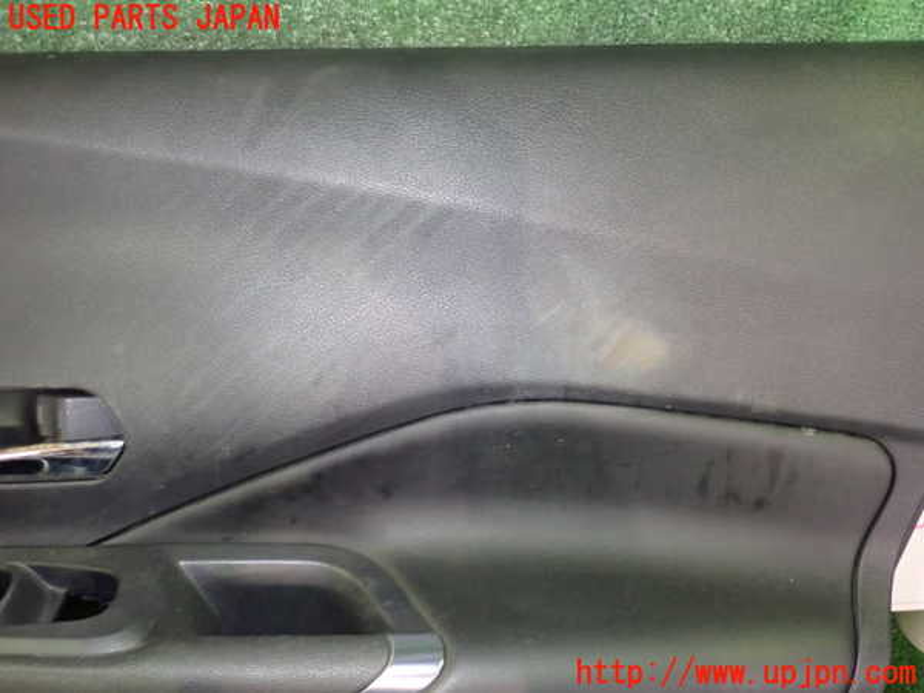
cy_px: 346
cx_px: 462
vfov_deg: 46.8
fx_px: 801
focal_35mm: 30
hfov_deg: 60.0
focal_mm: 5.4
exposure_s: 1/3
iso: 800
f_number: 6.3
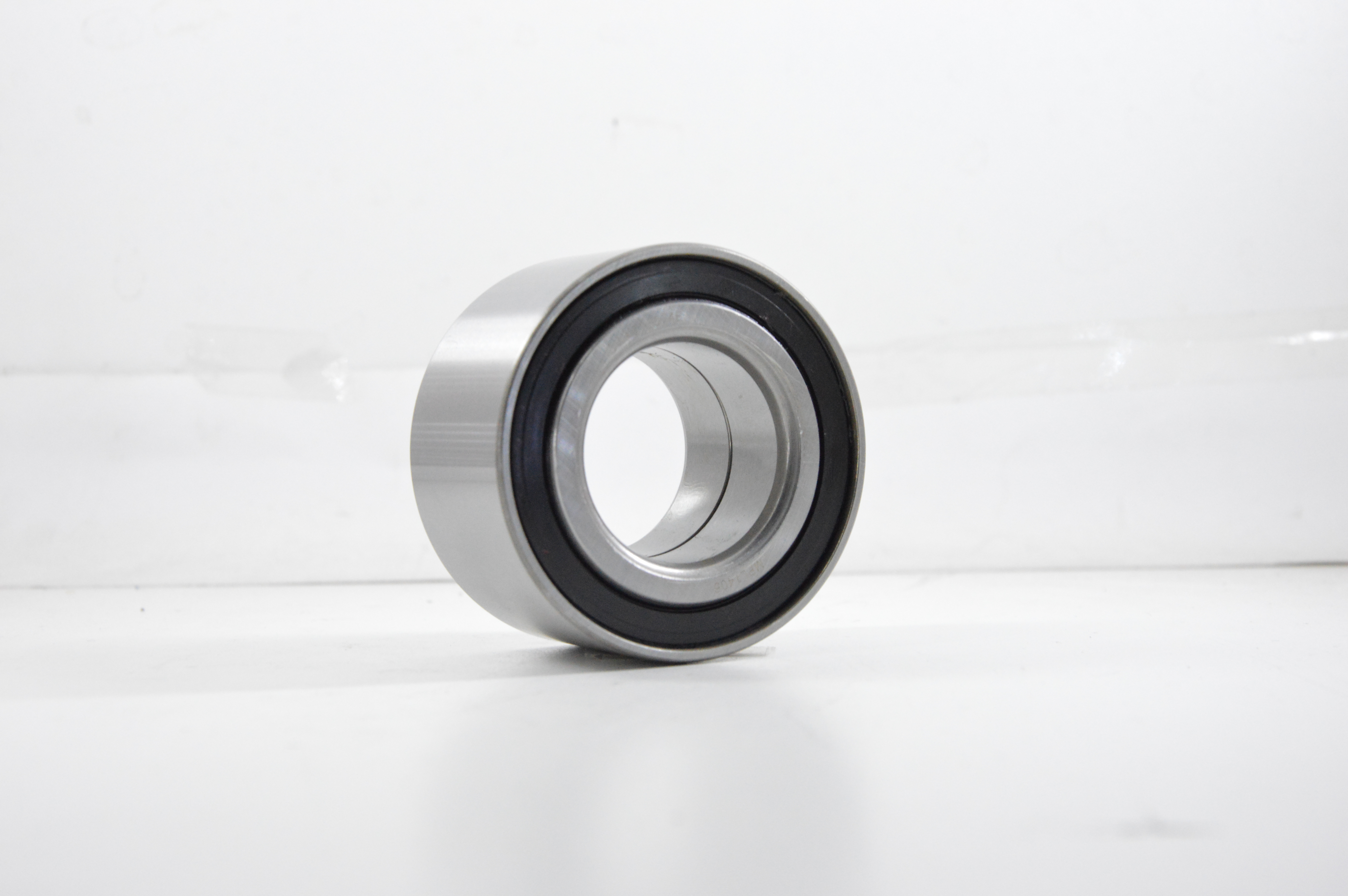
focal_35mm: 63
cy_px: 448
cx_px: 674
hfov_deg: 31.9
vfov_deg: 21.5
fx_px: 2357
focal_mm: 42
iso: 3200
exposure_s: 1/100
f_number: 7.1
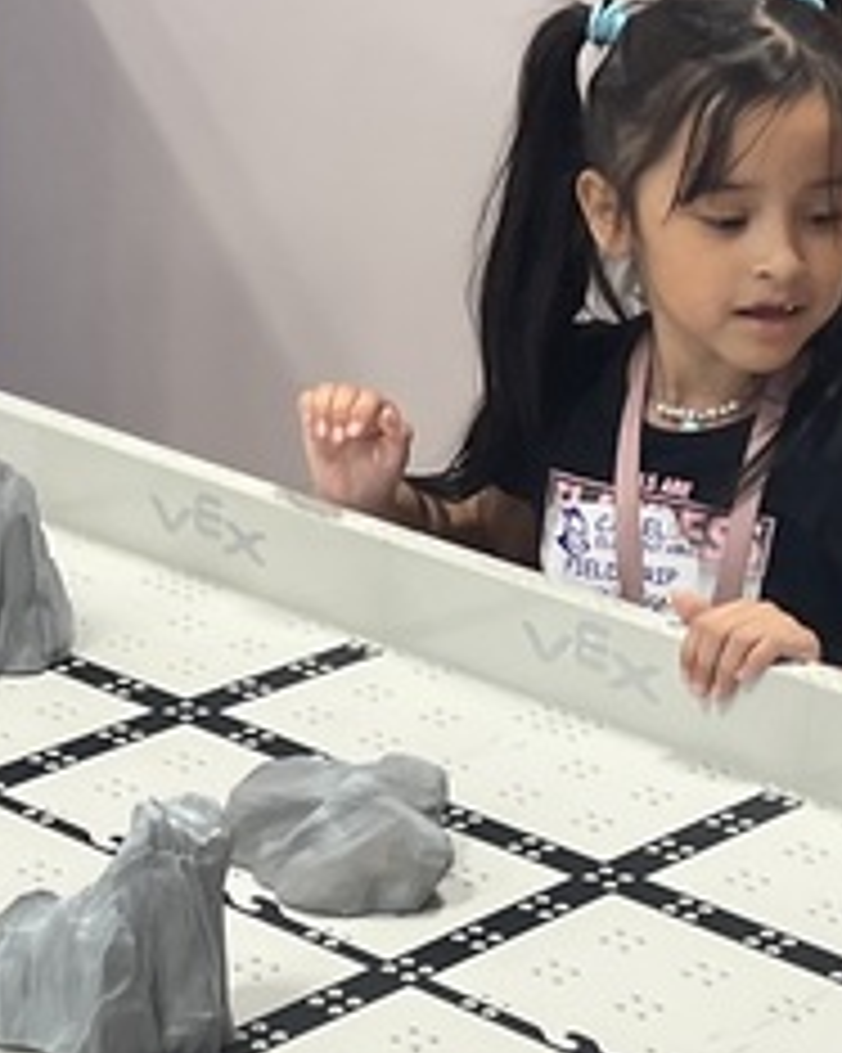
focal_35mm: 111
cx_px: 378
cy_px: 837
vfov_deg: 17.2
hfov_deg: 13.9
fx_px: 3460
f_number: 1.5
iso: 100
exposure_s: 1/100
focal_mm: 5.7
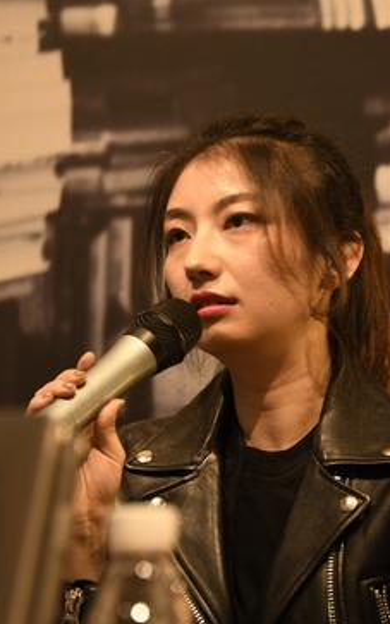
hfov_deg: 8.1
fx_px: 2754
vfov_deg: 12.9
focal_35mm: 162
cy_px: 311
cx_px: 244
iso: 800
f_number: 5.3
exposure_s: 1/25
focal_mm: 105
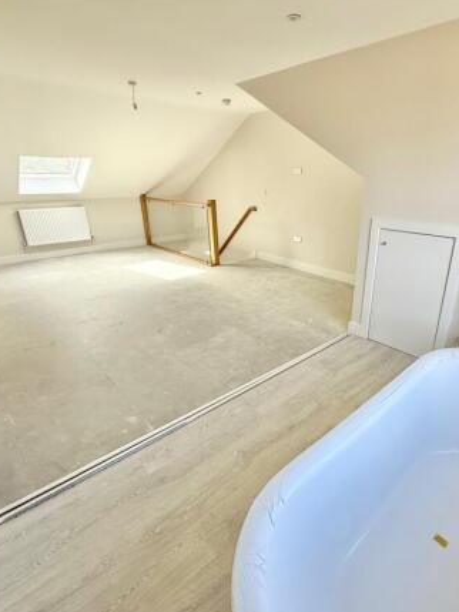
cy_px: 306
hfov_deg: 67.8
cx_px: 283
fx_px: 336
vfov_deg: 84.6
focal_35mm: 19
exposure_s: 1/237
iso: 64
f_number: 2.2
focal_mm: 2.22
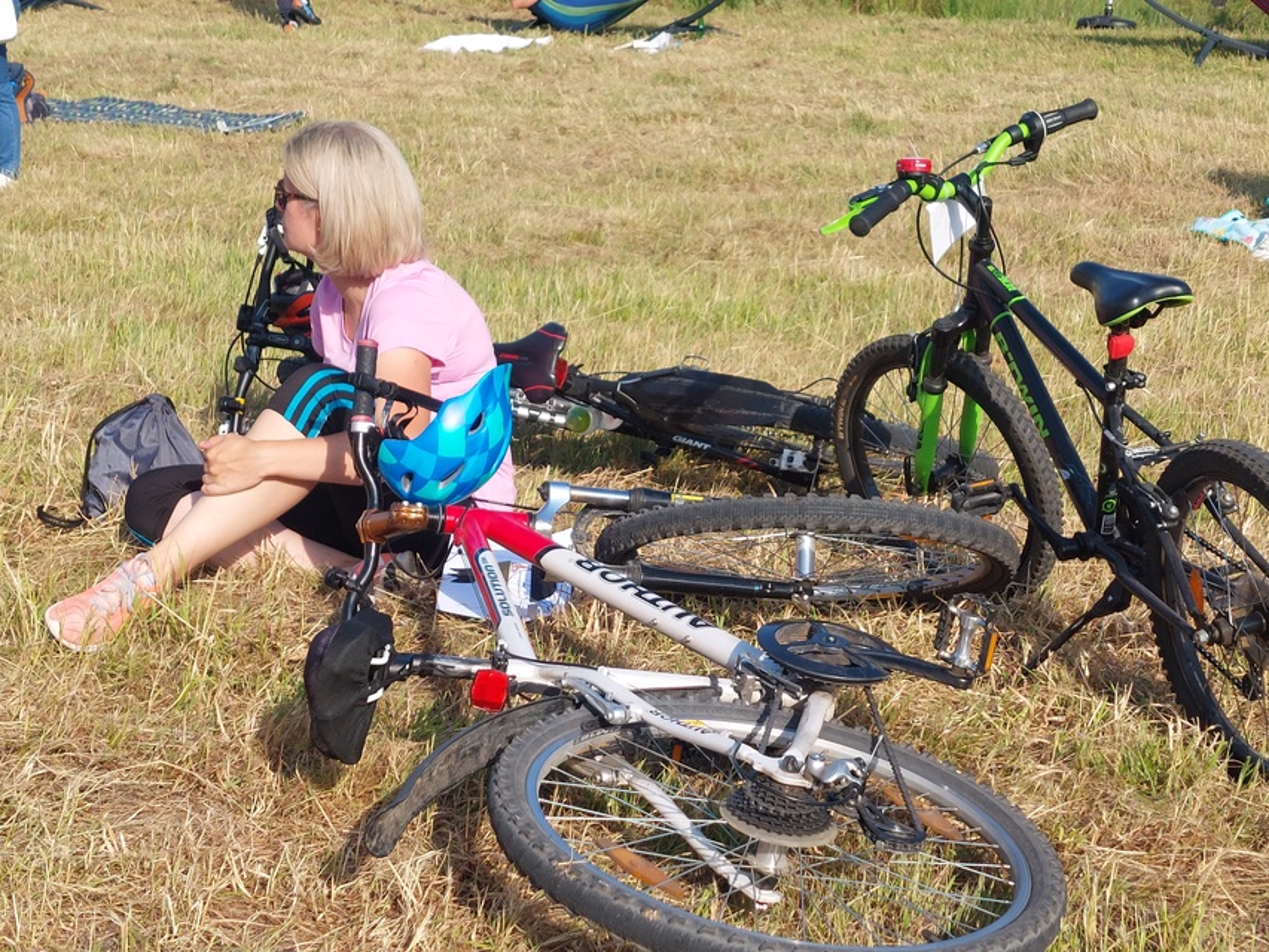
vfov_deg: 54.9
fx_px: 917
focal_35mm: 25
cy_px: 476
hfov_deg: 69.4
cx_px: 634
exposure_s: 1/1222
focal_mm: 5.23
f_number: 1.8
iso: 40
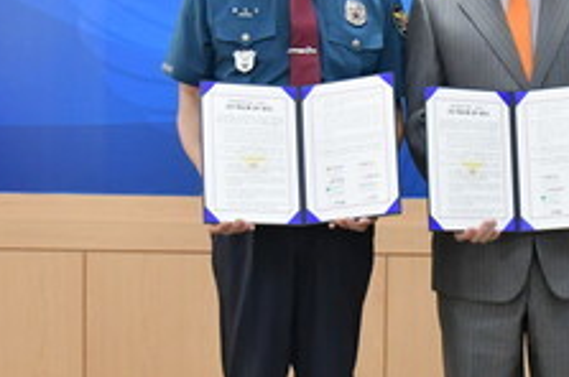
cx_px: 398
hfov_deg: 20.9
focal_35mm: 97
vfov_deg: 14.0
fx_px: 1531
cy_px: 122
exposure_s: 1/1000
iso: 5600
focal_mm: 24
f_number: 3.5
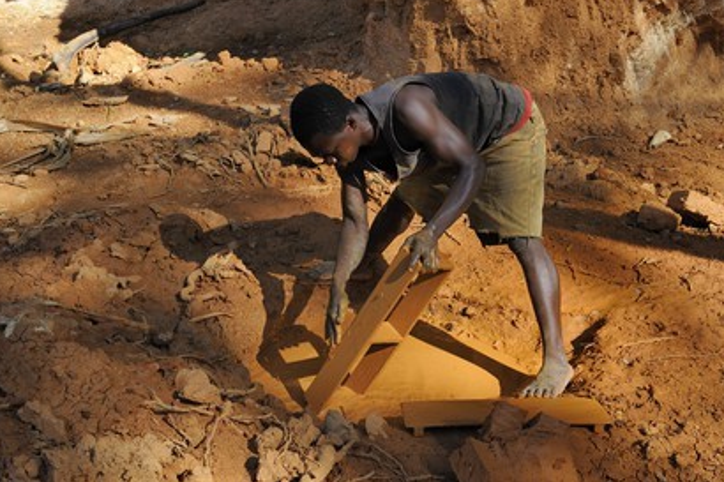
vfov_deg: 31.2
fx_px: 864
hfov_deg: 45.4
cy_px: 238
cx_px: 362
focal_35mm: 43
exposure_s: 1/250
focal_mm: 42
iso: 400
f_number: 10
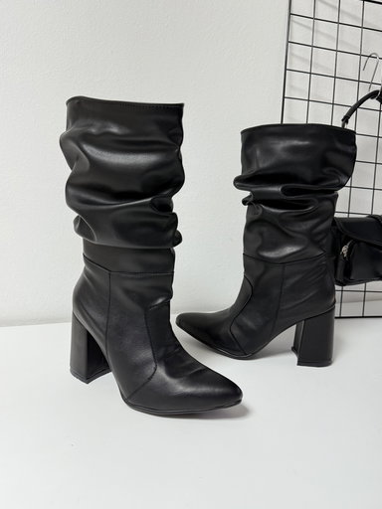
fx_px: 368
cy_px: 249
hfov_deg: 54.9
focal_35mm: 25
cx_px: 191
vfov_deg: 69.4
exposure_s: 1/100
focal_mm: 6.76
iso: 125
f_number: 1.78
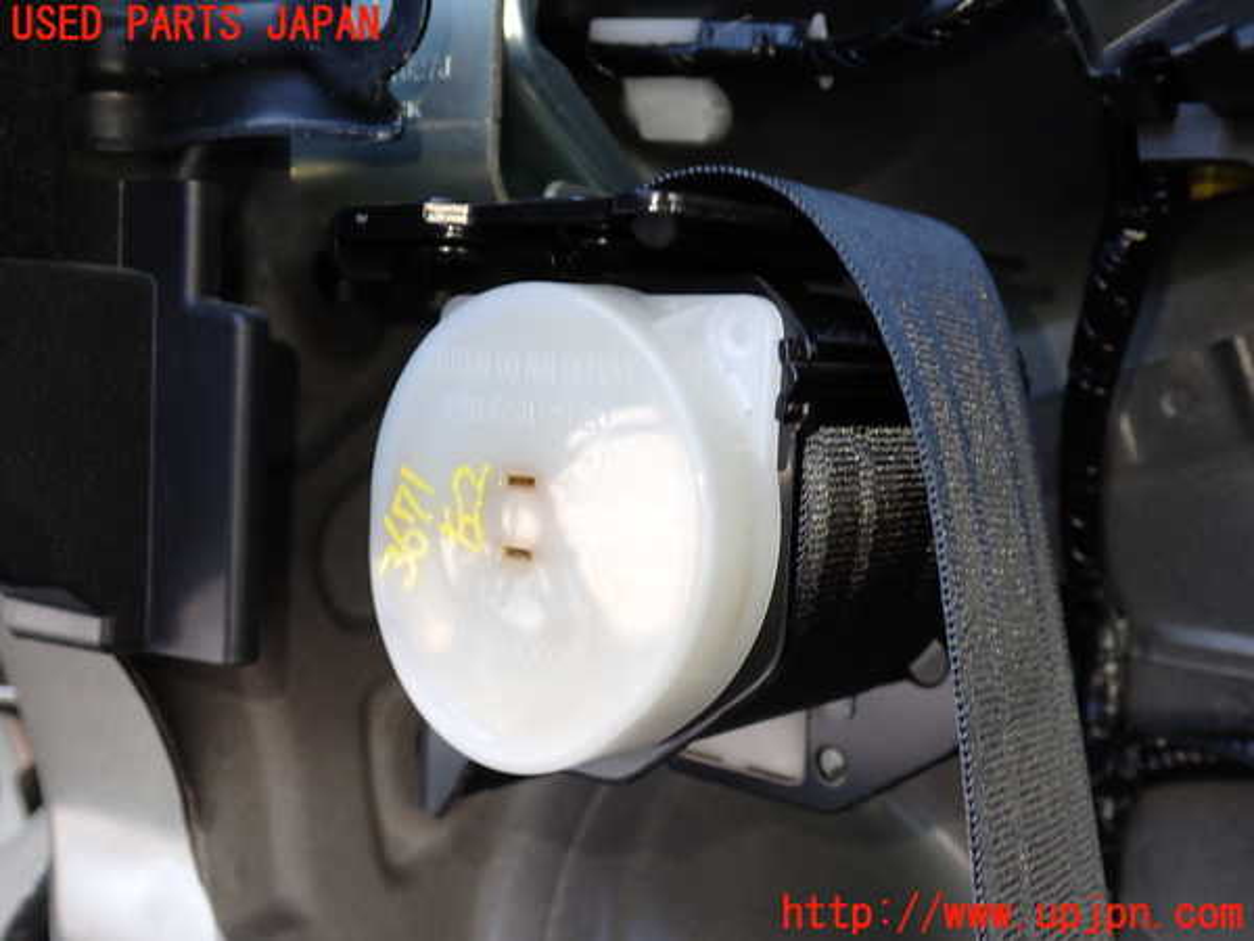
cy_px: 470
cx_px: 627
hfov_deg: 49.0
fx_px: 1377
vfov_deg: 37.7
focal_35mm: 38
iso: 200
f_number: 2.7
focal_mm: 6.83
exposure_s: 1/50
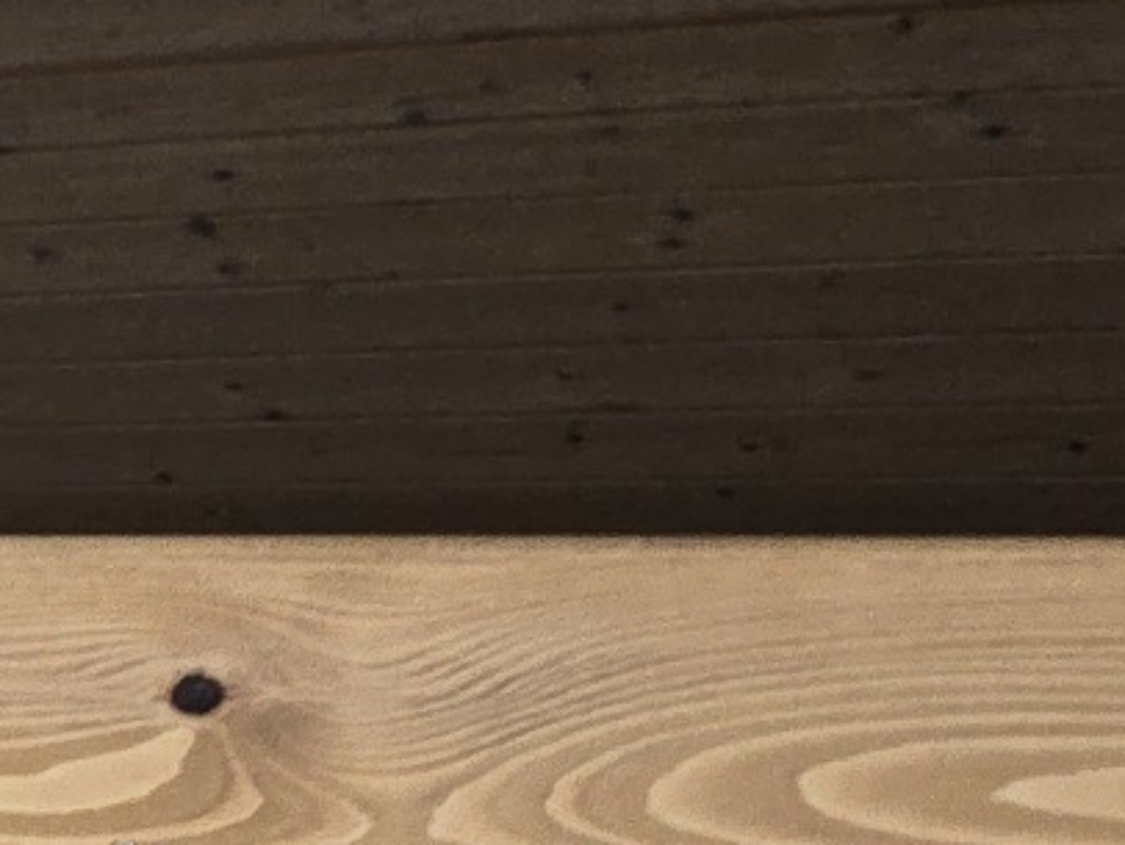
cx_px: -1690
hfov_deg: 11.1
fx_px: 4715
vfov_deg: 9.8
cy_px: 1371
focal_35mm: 145
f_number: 1.7
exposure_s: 1/60
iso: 100
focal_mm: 6.3
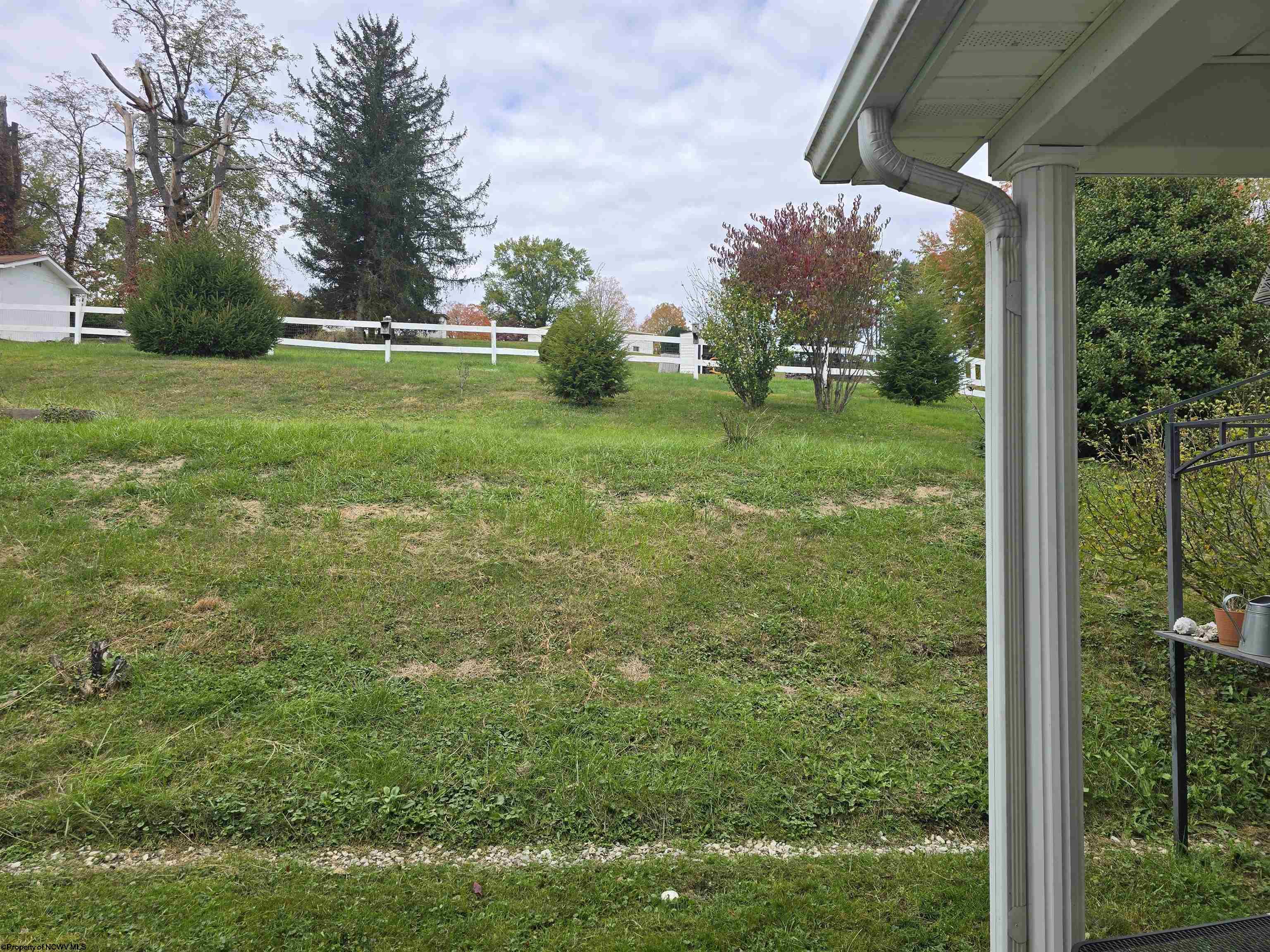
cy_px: 476
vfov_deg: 58.9
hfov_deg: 73.9
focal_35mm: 23
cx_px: 635
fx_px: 844
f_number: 1.7
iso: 12
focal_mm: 6.3
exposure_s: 1/420
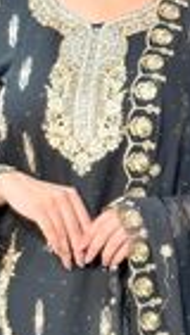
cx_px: 119
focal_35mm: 148
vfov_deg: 14.0
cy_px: 428
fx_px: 1317
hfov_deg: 8.2
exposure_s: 1/121
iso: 64
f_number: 1.78
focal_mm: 6.76
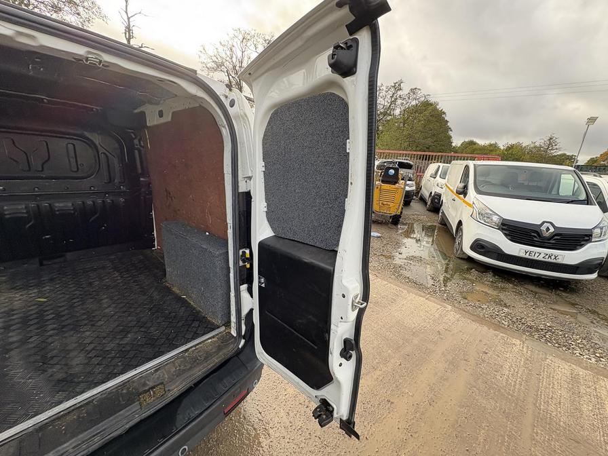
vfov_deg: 85.7
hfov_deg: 102.1
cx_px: 304
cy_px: 228
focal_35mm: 14
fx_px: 246
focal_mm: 2.22
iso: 40
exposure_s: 1/162
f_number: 2.2
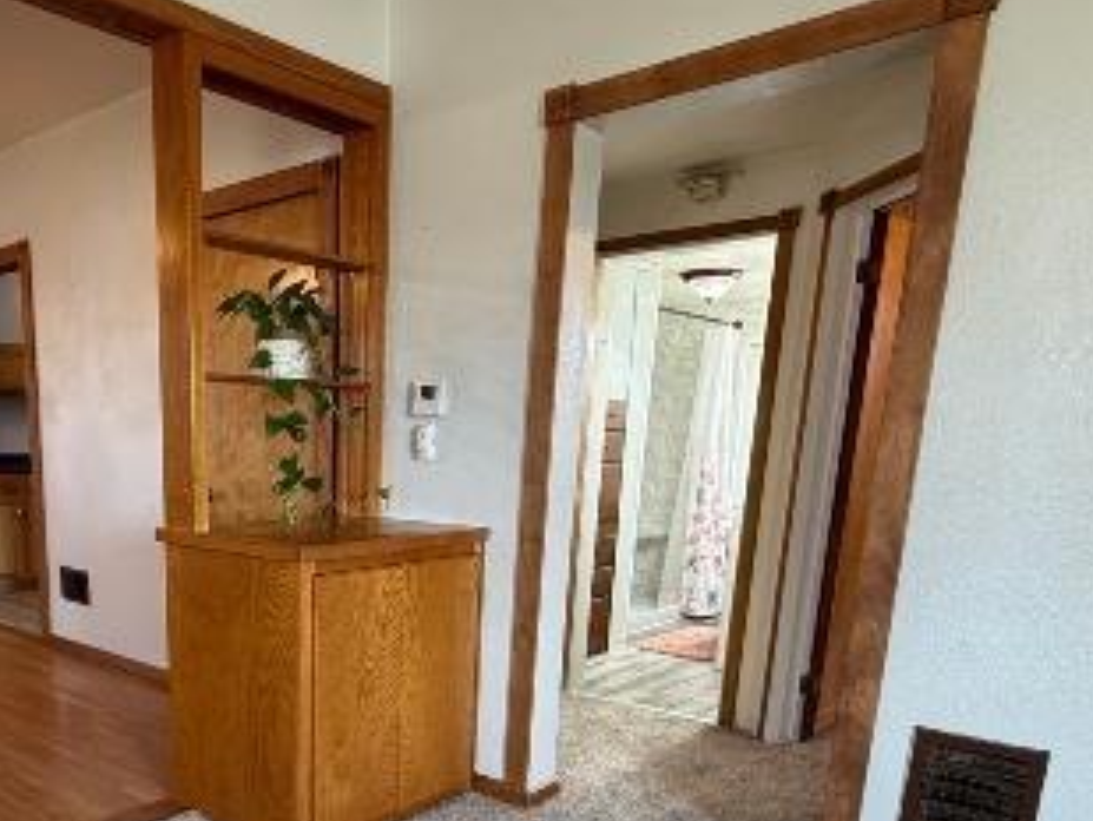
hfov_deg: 59.5
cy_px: 651
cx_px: 325
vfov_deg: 45.9
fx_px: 916
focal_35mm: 29
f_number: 2.2
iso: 200
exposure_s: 1/60
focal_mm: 2.22
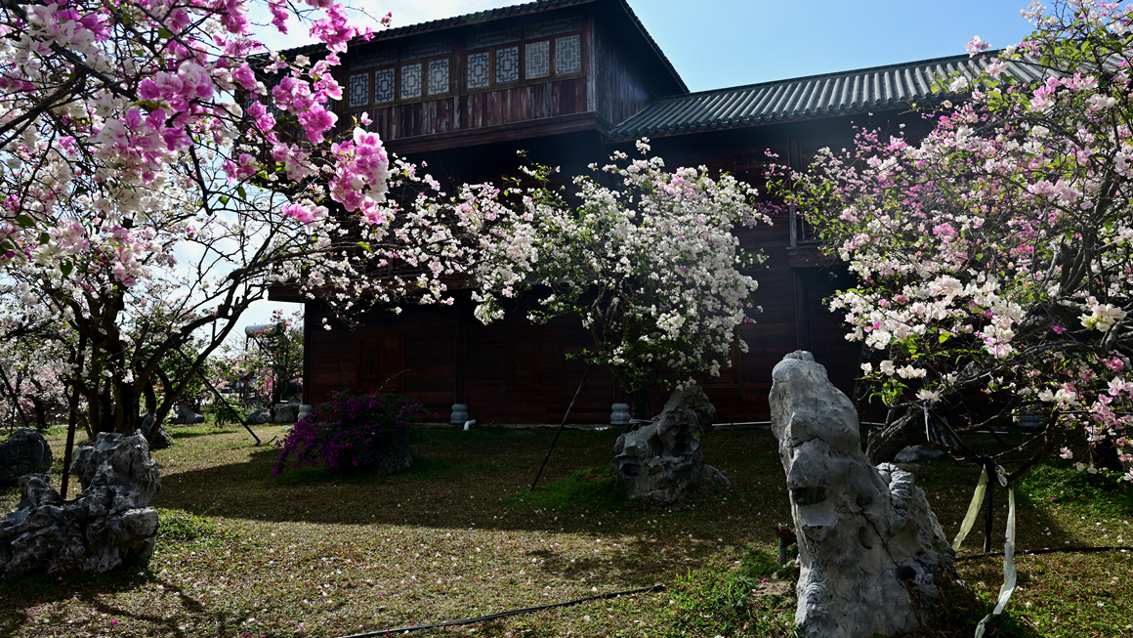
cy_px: 275
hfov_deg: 71.9
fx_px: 781
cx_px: 572
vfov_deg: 44.3
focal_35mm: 26
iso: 100
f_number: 8
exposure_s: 1/200
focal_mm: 24
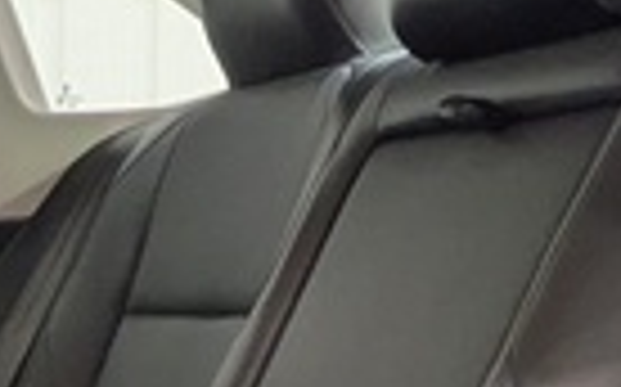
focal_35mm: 110
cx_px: -162
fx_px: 1860
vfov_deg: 11.3
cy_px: 630
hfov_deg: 17.9
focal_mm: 1.83
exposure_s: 1/24
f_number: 2.2
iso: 73
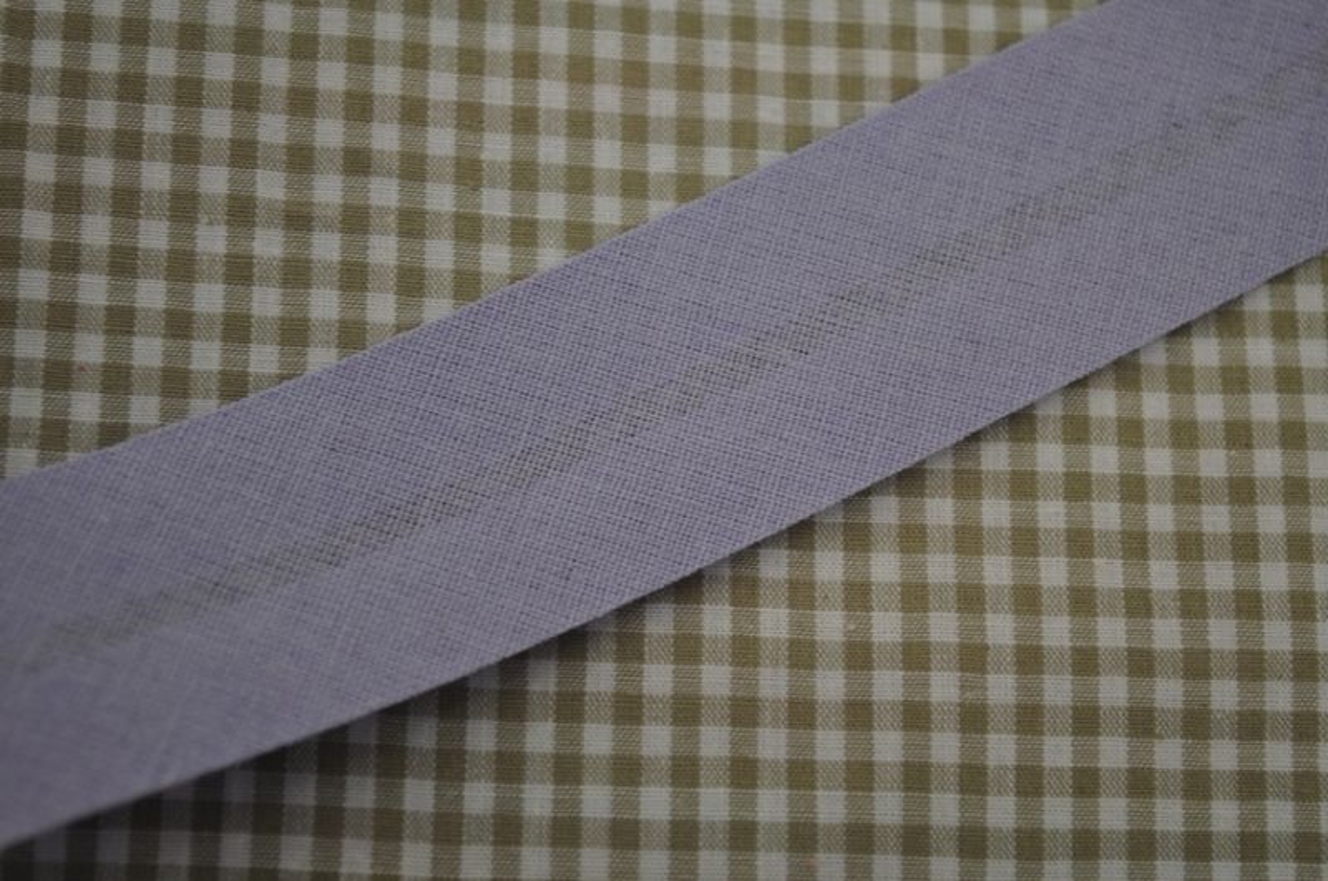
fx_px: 2486
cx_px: 664
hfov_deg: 29.9
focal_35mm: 68
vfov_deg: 20.1
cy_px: 440
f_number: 5.3
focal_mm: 45
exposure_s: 1/15
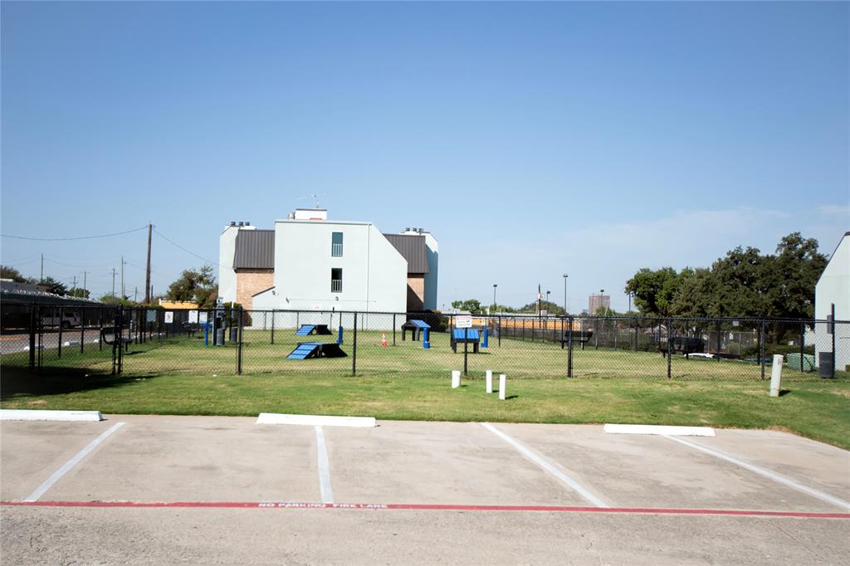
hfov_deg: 53.1
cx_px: 425
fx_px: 850
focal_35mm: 36
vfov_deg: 36.8
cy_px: 283
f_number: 4.5
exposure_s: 1/2000
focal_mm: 24
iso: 140
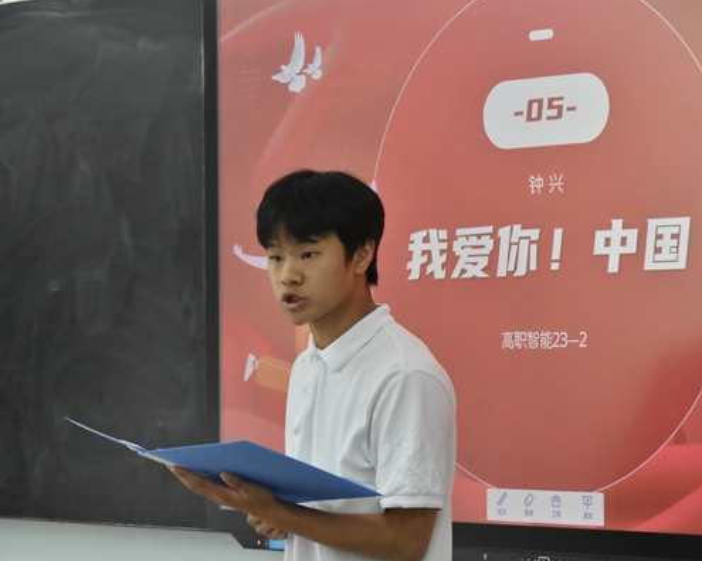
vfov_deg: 11.0
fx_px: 2909
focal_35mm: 140
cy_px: 279
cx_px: 357
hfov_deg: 13.8
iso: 2000
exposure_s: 1/160
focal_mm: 82
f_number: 5
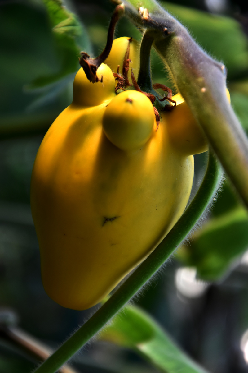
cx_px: 124
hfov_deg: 8.7
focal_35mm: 158
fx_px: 1627
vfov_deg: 13.0
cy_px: 186
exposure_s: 1/160
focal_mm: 105
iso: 800
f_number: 5.6
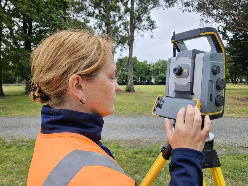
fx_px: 165
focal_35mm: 23
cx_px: 124
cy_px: 93
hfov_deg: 73.9
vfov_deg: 58.9
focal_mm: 5.4
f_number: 1.8
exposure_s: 1/228
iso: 25
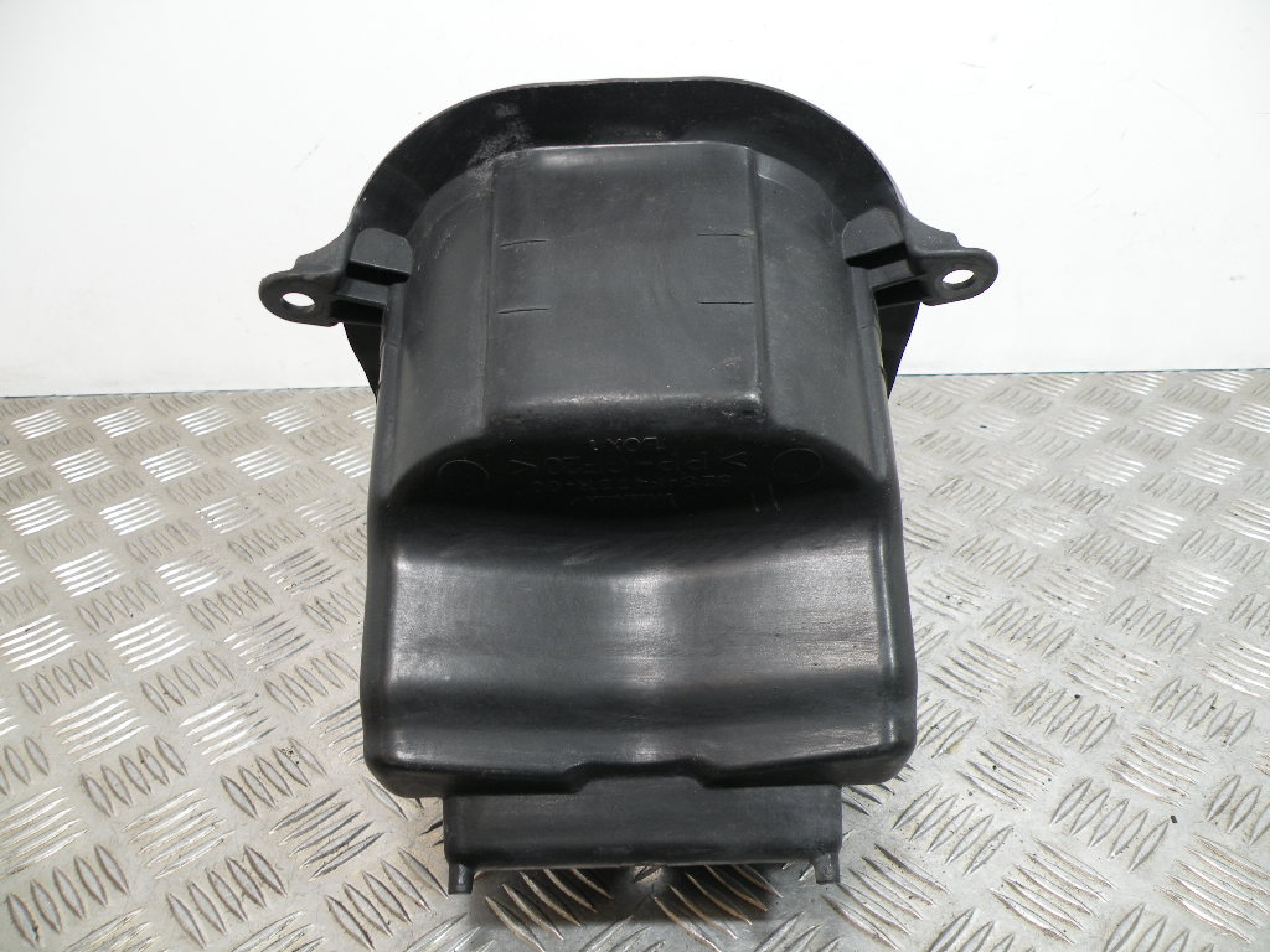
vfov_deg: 51.4
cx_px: 635
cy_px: 476
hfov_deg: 65.3
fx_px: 991
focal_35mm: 27
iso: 90
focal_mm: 4.7
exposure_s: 1/60
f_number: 2.8
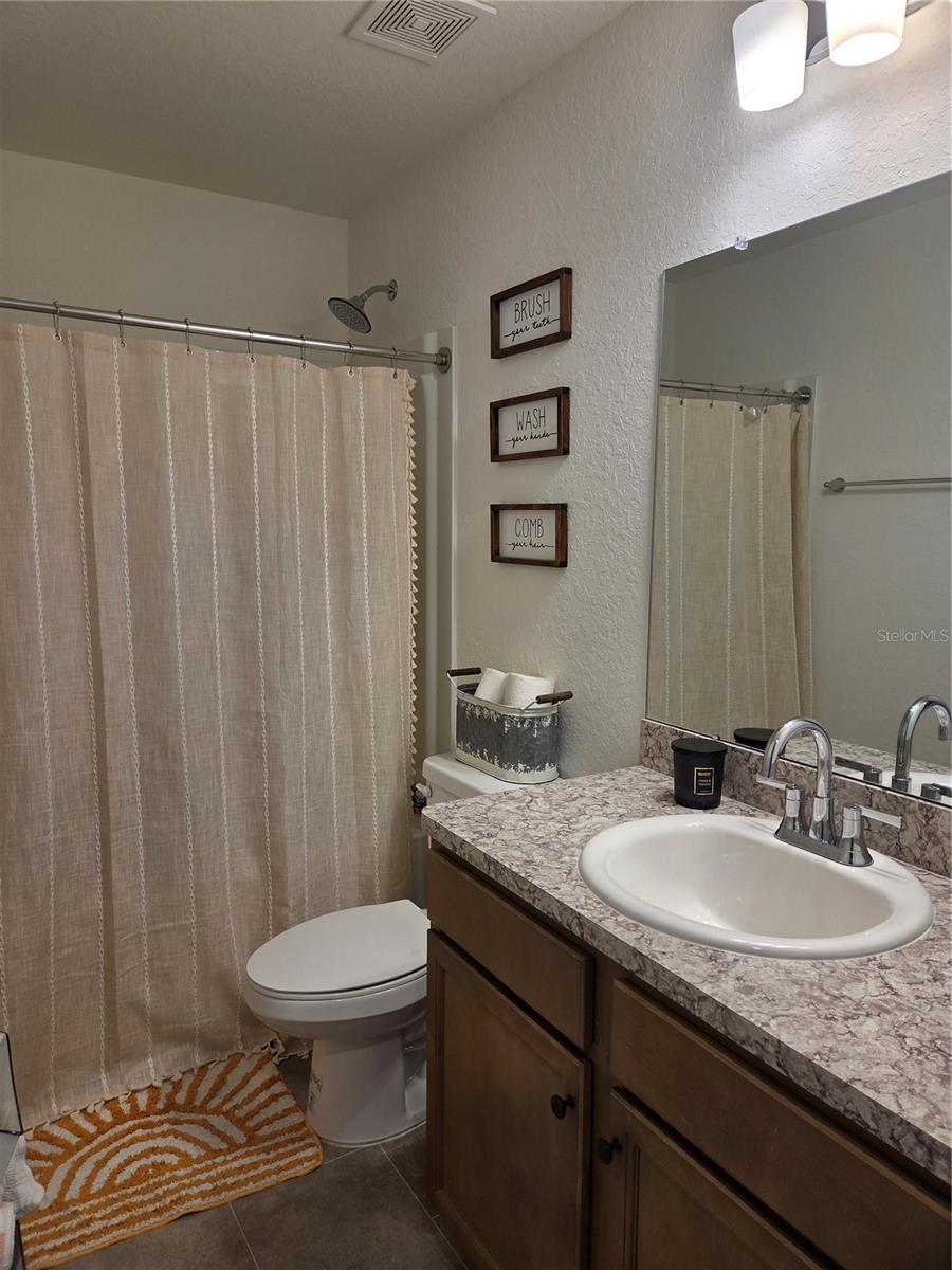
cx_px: 476
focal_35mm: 23
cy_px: 635
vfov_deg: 73.9
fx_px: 843
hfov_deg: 58.9
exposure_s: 1/120
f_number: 1.8
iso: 64
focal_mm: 5.4
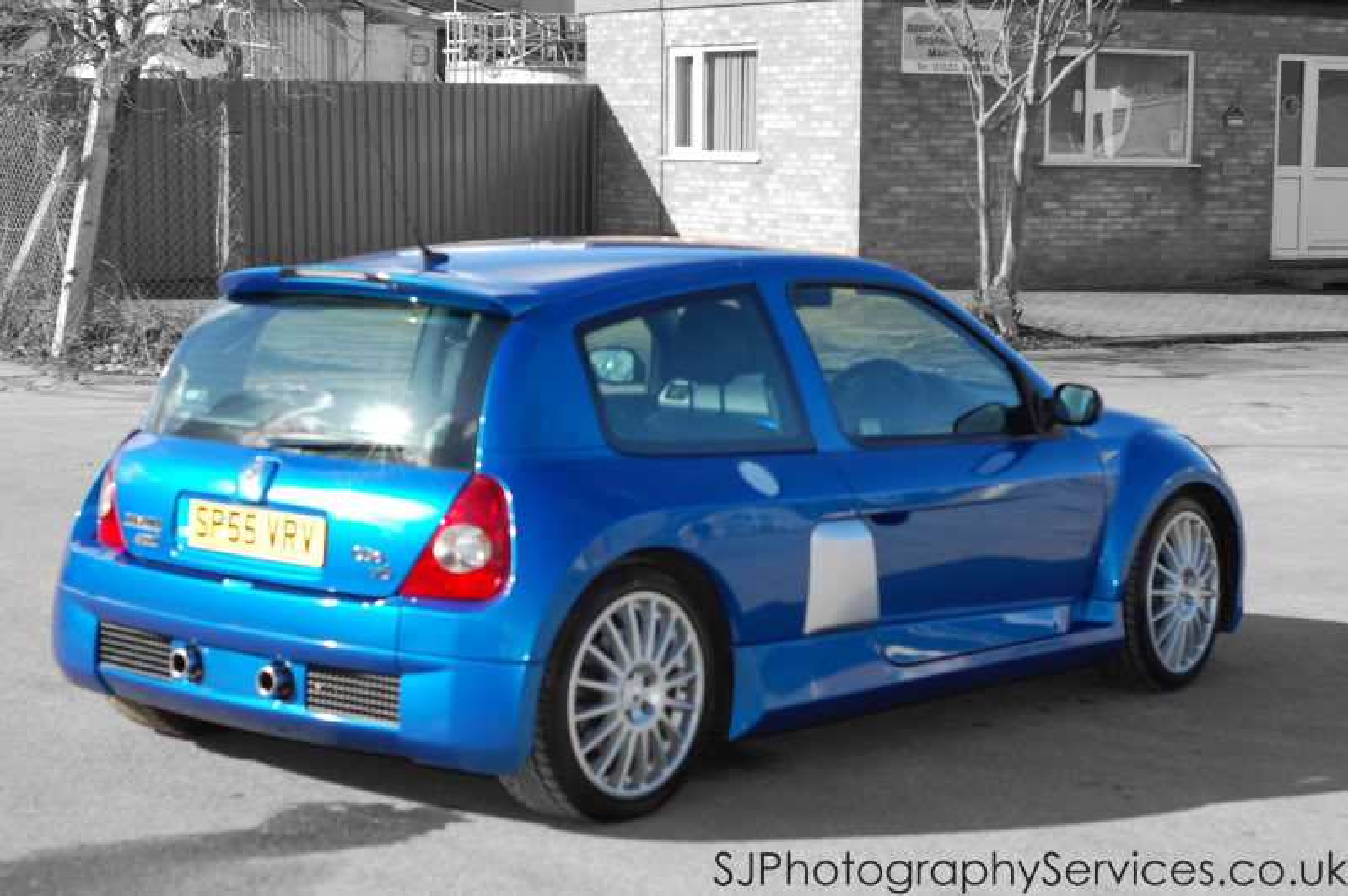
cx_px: 674
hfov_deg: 27.0
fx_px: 2805
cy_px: 448
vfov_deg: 18.1
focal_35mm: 75
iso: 250
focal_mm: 50
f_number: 5.6
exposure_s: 1/500
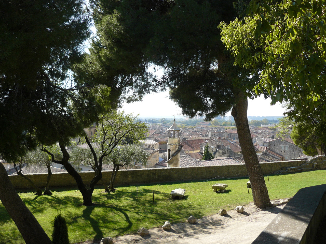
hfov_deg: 51.4
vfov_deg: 39.7
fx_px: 339
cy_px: 122
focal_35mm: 36
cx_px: 163
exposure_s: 1/640
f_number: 2.8
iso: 100
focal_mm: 6
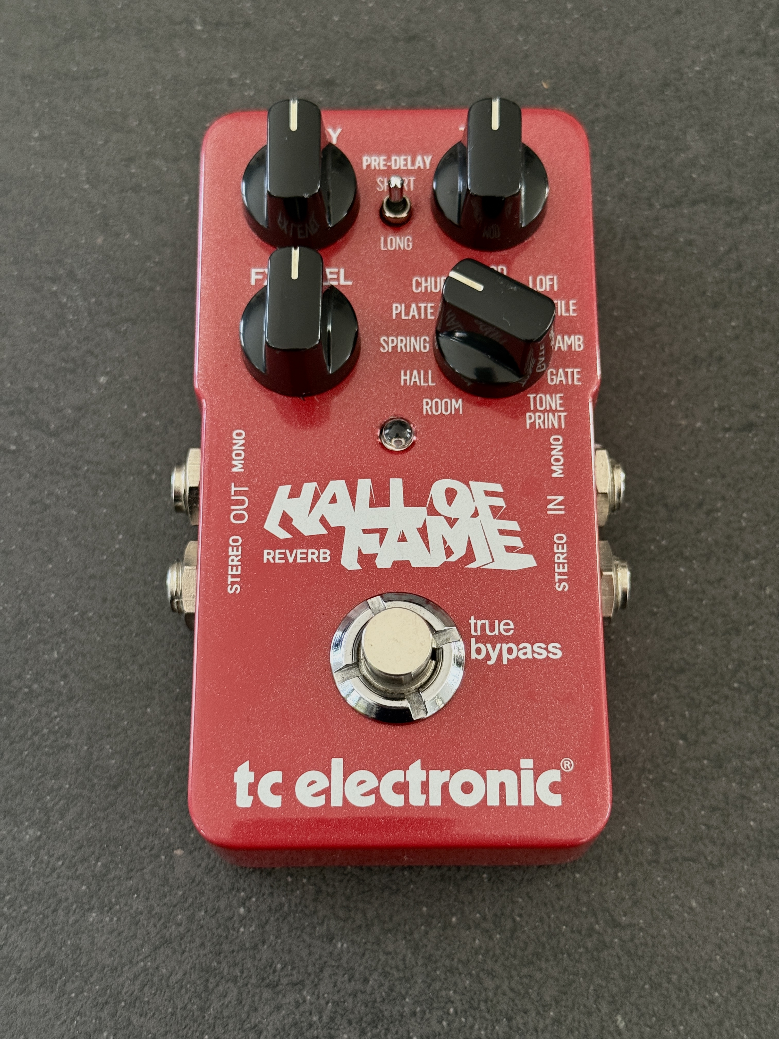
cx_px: 390
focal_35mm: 48
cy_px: 520
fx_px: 1440
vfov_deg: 39.7
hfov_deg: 30.3
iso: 250
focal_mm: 6.76
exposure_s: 1/48
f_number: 1.78
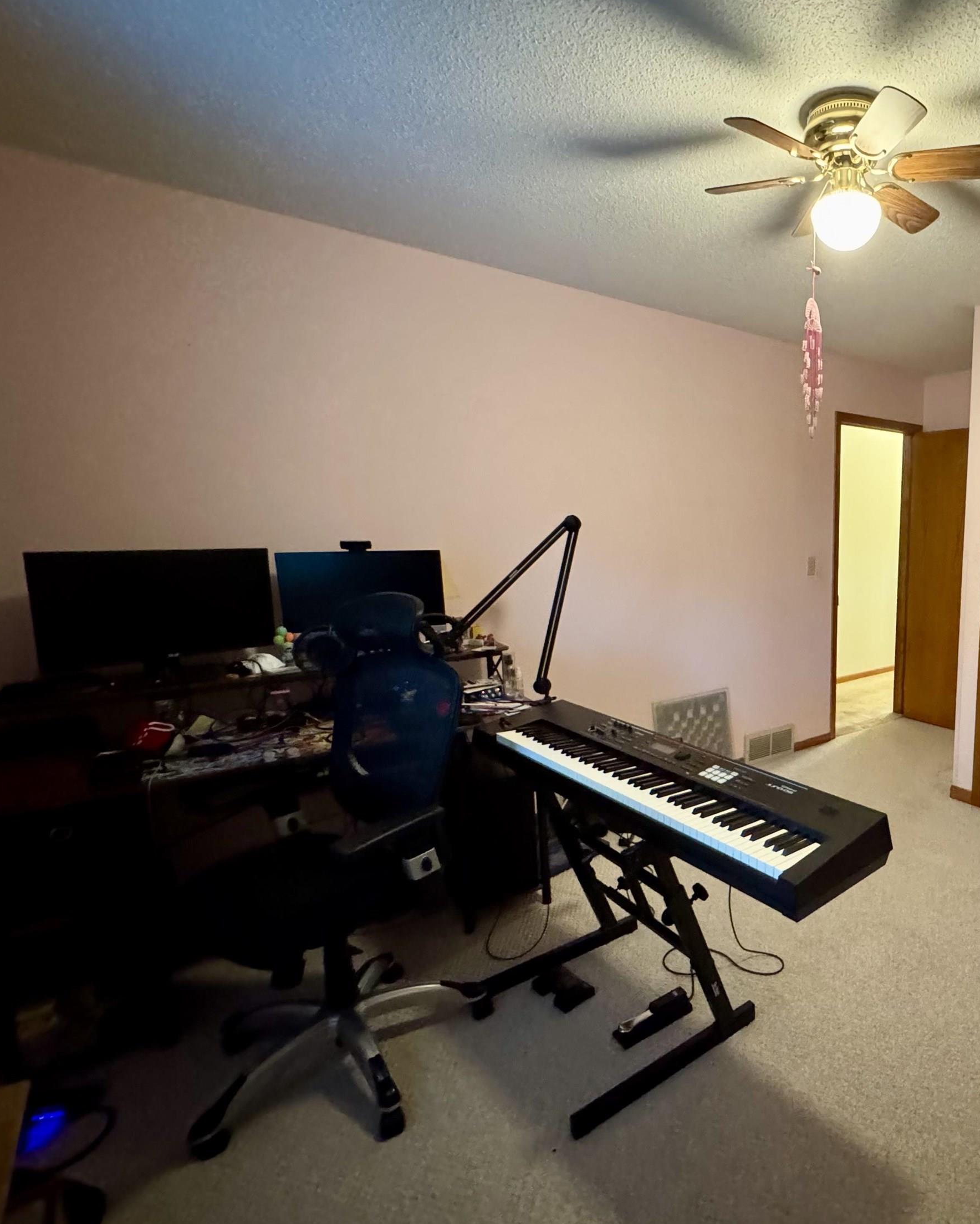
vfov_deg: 83.3
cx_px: 800
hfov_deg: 63.9
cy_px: 627
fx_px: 689
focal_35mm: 19
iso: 1250
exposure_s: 1/40
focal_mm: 2.22
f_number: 2.2
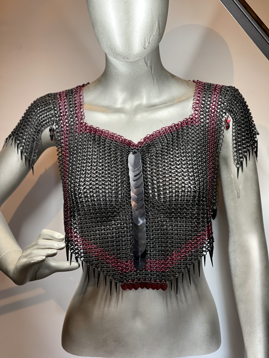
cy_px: 179
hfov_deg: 22.9
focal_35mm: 64
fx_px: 663
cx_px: 134
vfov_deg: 30.3
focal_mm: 7.5
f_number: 2.2
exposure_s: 1/40
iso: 160
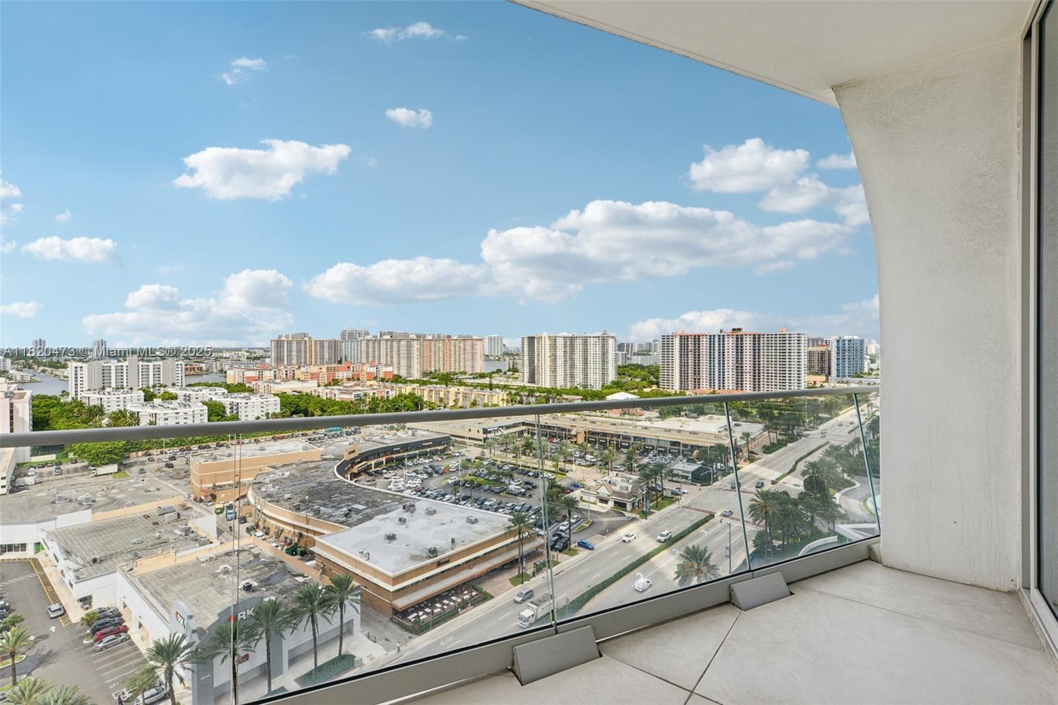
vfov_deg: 73.7
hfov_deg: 96.7
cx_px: 529
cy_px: 352
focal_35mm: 16
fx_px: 470
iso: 200
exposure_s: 1/800
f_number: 8
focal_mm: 16
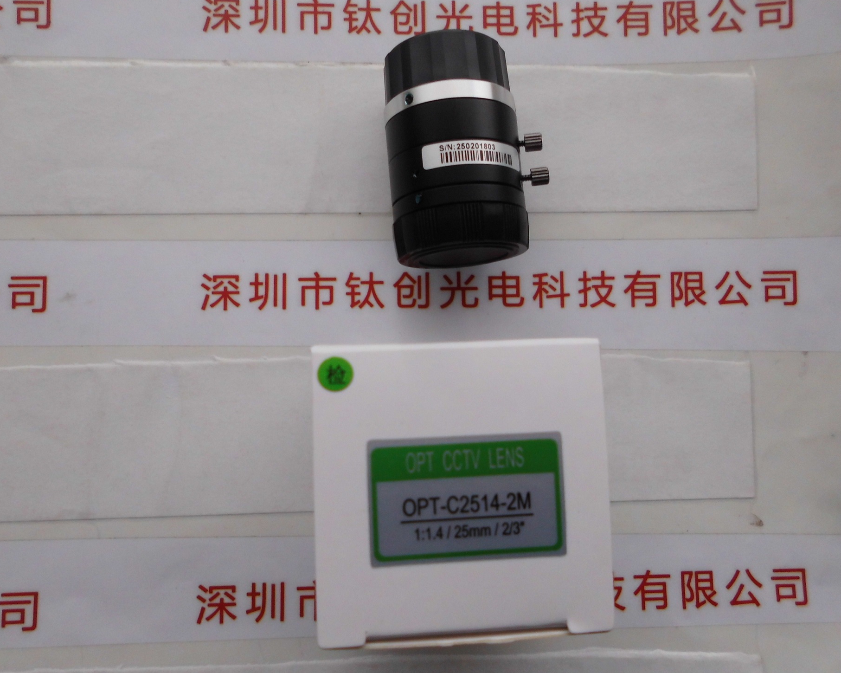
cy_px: 342
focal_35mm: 28
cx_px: 449
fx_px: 697
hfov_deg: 62.2
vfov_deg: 51.5
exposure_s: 1/60
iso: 100
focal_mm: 4.6
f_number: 3.2
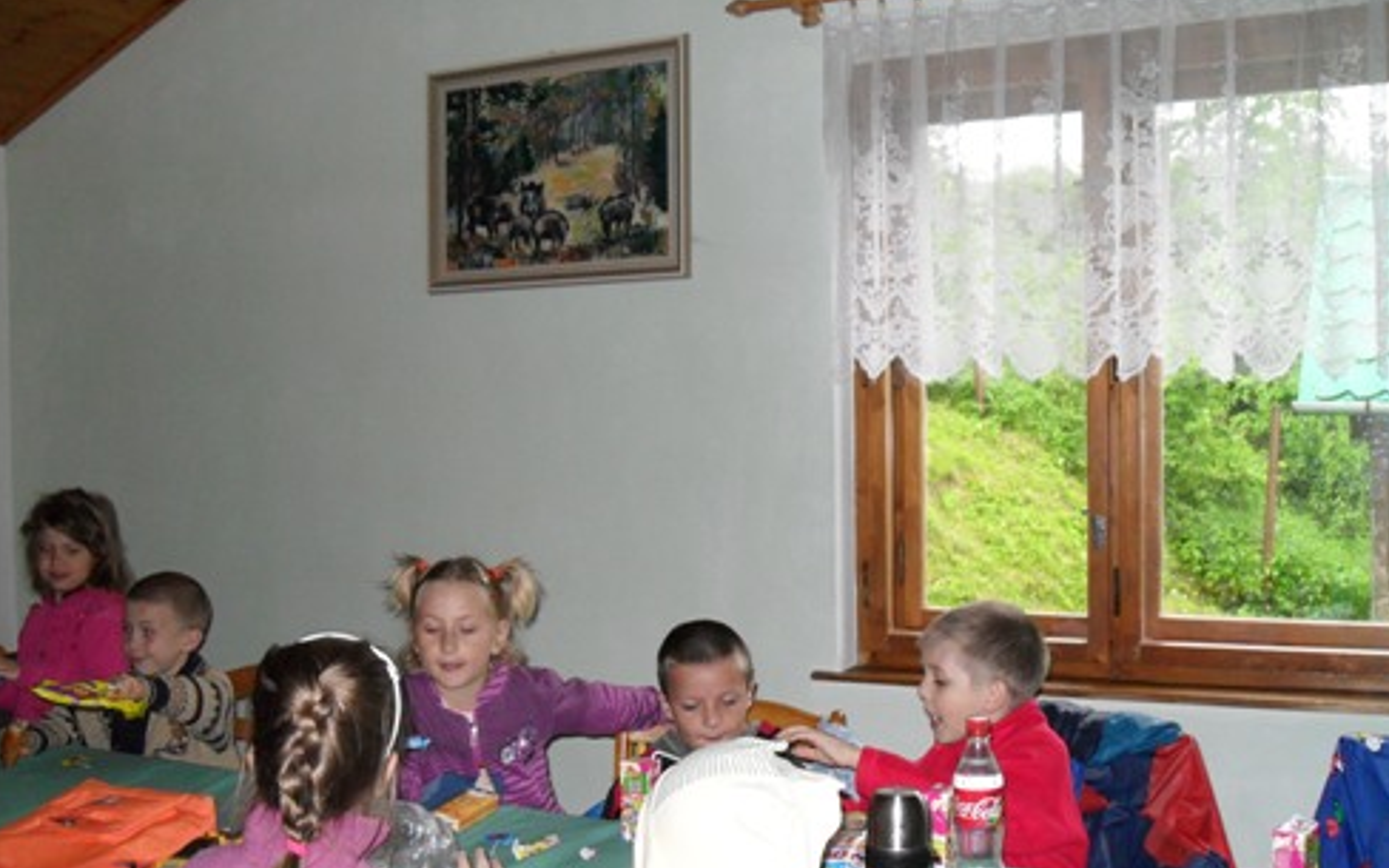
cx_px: 683
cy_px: 468
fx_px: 1438
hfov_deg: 51.5
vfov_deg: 33.6
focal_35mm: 38
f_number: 2.8
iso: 200
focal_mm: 6.2
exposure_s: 1/45
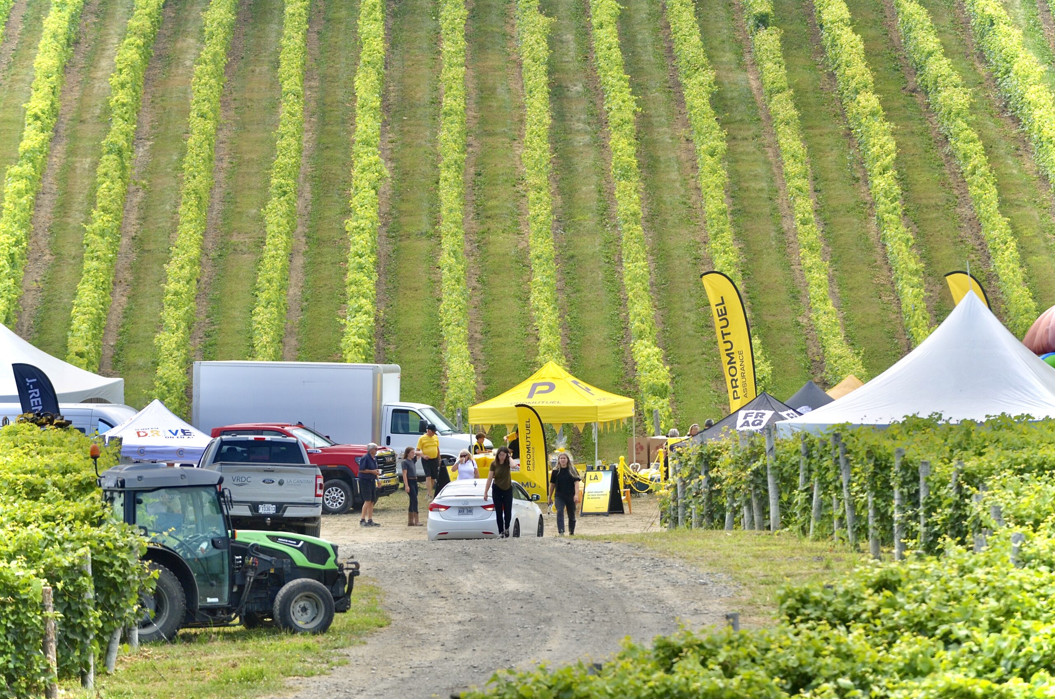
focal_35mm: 300
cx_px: 528
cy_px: 350
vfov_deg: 4.6
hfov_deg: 6.9
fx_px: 8774
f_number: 5
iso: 400
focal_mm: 200
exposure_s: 1/1600
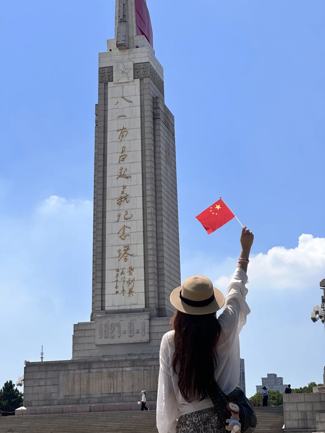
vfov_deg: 25.3
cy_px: 216
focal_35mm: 77
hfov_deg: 19.1
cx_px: 162
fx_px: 964
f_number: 2.8
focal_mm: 9
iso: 32
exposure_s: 1/1783
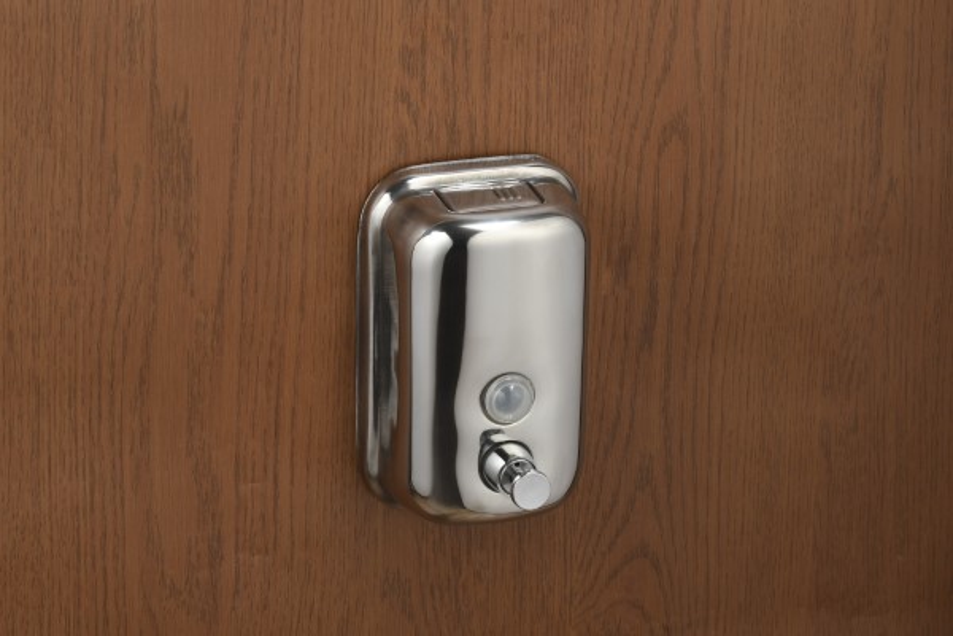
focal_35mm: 170
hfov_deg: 12.1
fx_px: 4500
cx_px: 476
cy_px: 318
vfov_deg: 8.1
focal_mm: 85
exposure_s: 1/50
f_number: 16
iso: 160
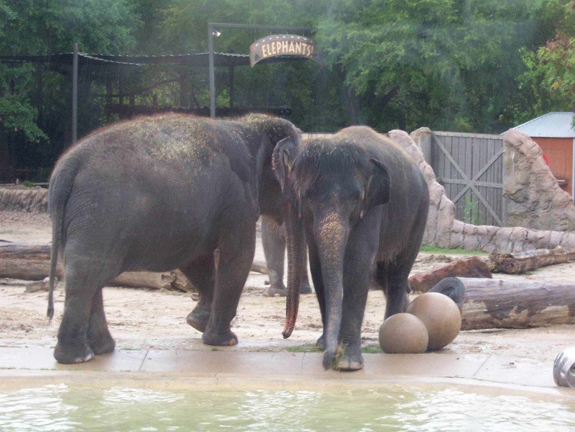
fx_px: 1794
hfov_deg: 18.2
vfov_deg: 13.7
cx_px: 288
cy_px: 216
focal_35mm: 108
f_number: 5.6
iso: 140
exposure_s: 1/60
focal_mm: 18
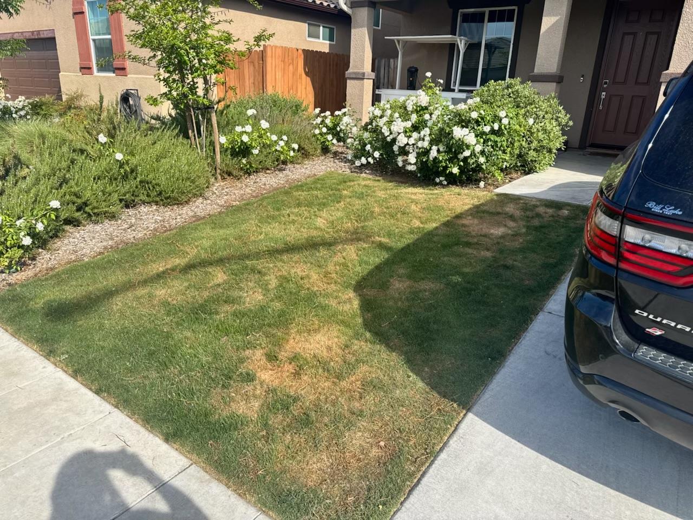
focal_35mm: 24
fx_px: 480
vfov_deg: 56.8
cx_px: 346
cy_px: 260
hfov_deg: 71.6
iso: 80
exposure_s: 1/2710
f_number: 1.78
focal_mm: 6.76
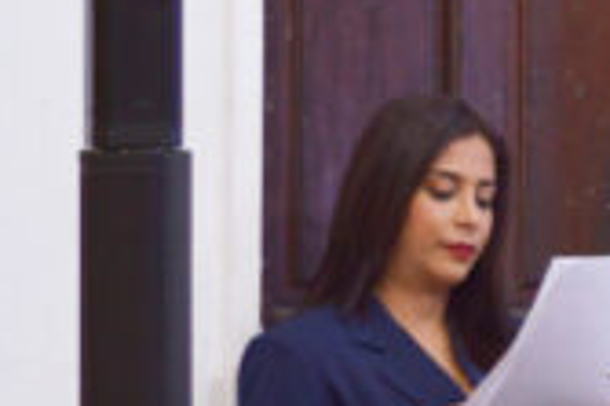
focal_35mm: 459
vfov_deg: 3.0
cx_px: 1764
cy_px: 408
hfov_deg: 4.3
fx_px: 7770
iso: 400
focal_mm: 50
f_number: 2
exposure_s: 1/60
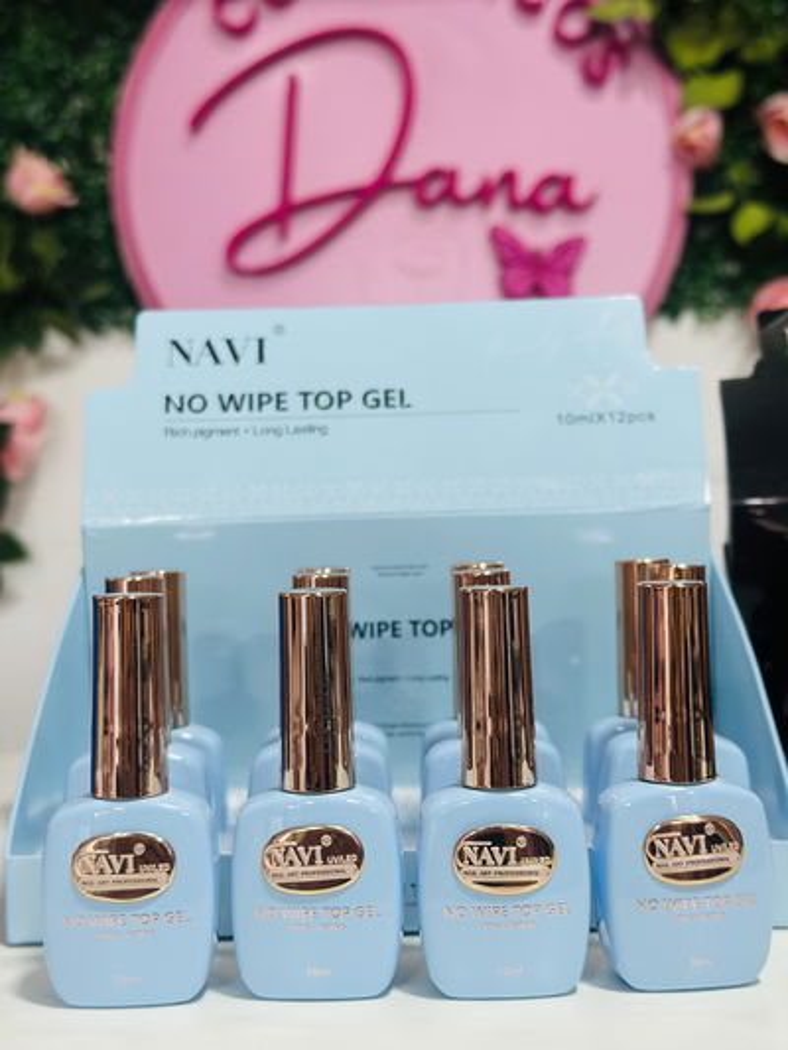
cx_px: 394
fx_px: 1456
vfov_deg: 39.6
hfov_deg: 30.3
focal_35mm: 48
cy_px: 525
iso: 200
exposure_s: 1/100
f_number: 1.78
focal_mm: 6.86
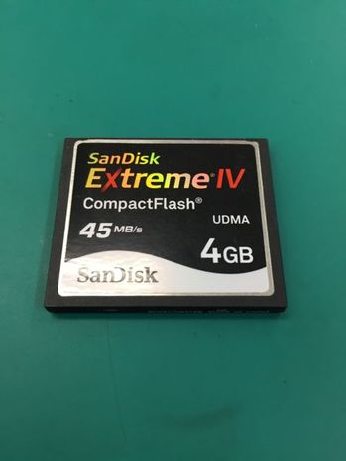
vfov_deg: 61.7
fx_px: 387
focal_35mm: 29
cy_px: 230
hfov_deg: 48.2
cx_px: 173
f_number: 2.2
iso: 40
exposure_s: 1/33
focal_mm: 4.15
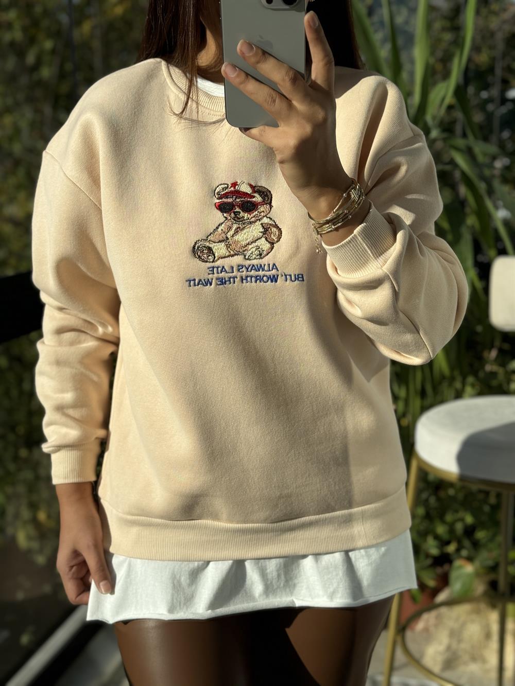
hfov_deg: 30.3
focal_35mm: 48
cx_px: 258
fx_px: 952
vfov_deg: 39.7
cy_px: 343
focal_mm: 6.76
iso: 64
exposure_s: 1/1818
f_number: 1.78
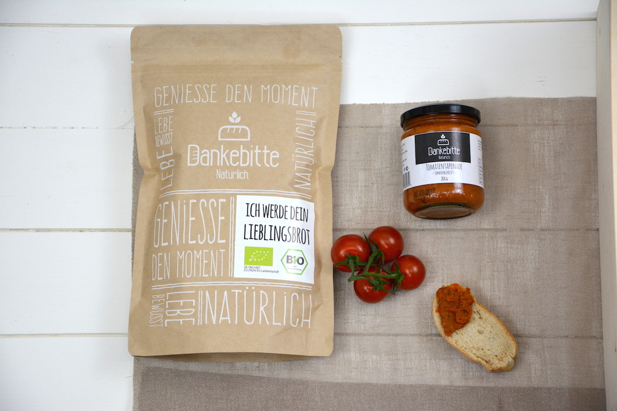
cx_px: 308
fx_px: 1928
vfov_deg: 12.2
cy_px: 206
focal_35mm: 112
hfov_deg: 18.2
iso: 800
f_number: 5.3
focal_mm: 75
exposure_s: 1/125
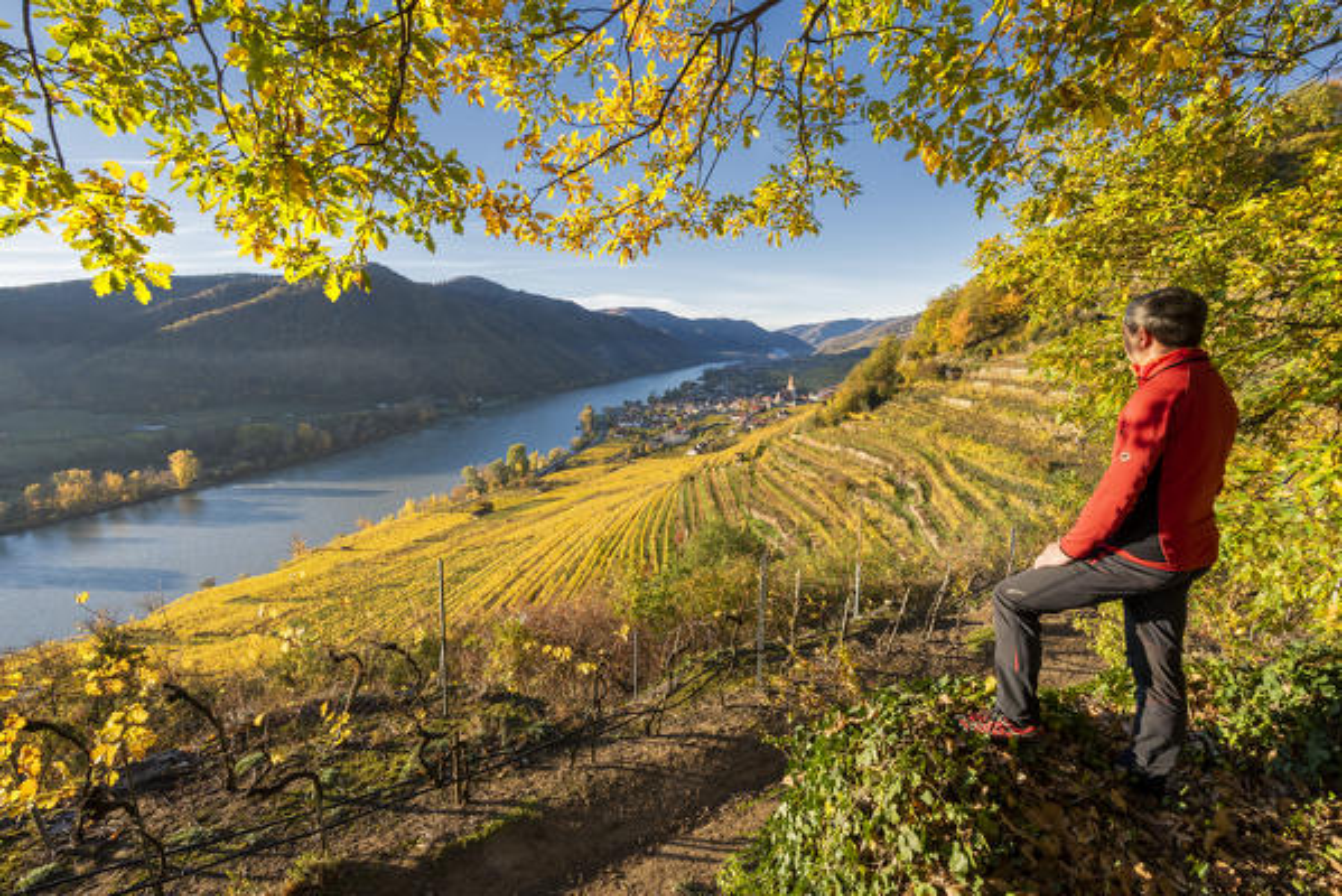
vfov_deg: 77.4
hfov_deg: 100.4
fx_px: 559
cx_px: 671
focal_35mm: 15
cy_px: 448
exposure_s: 1/80
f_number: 11
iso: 200
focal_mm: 15
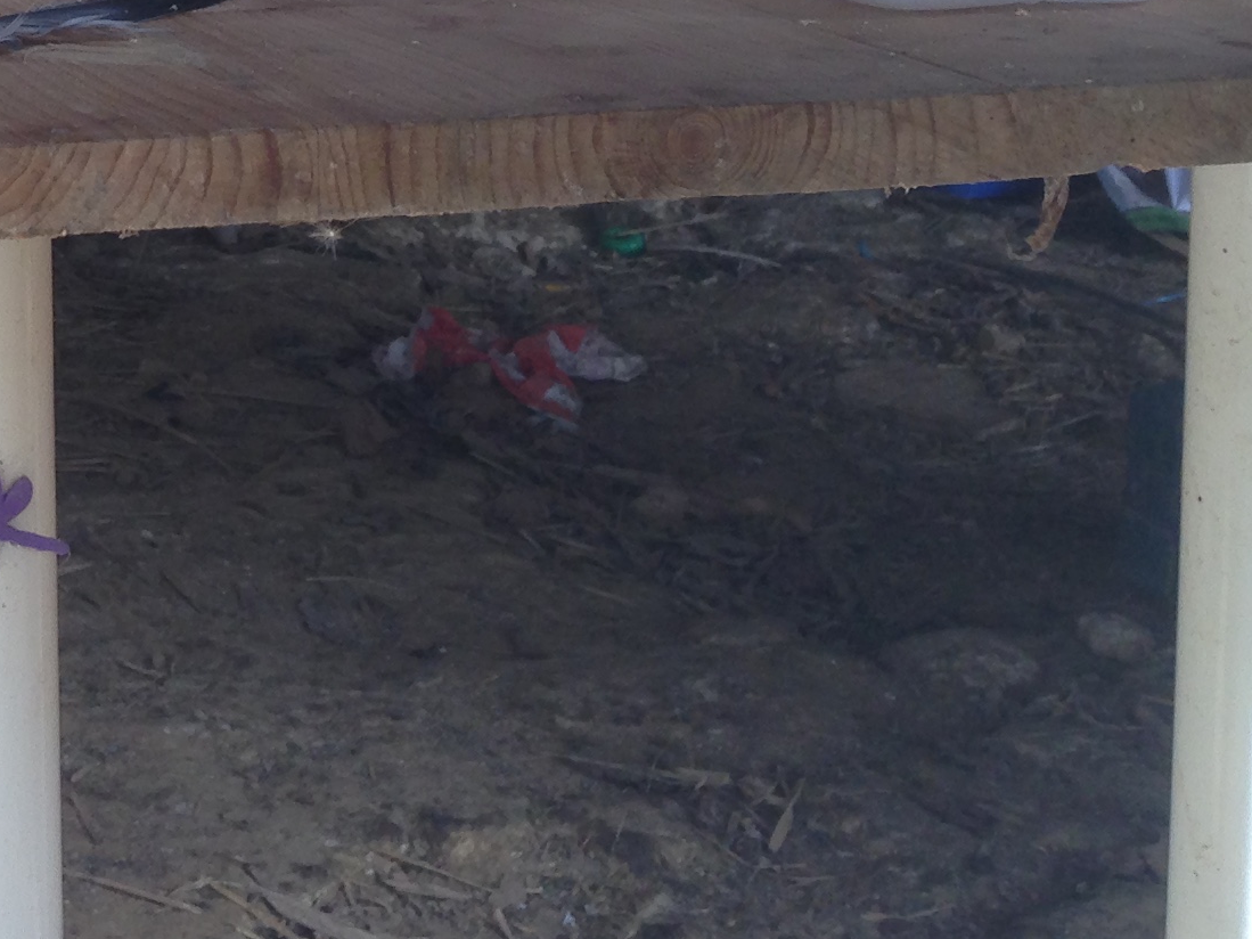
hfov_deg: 18.1
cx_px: -543
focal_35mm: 98
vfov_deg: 14.4
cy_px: -317
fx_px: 3544
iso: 50
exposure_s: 1/133
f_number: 2.4
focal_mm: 4.12
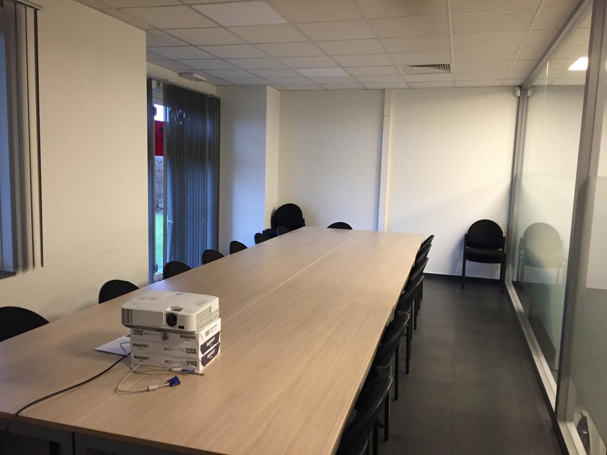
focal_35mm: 29
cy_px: 228
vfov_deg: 48.2
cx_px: 304
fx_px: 509
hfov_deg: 61.7
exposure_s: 1/33
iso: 200
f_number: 2.2
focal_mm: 4.15
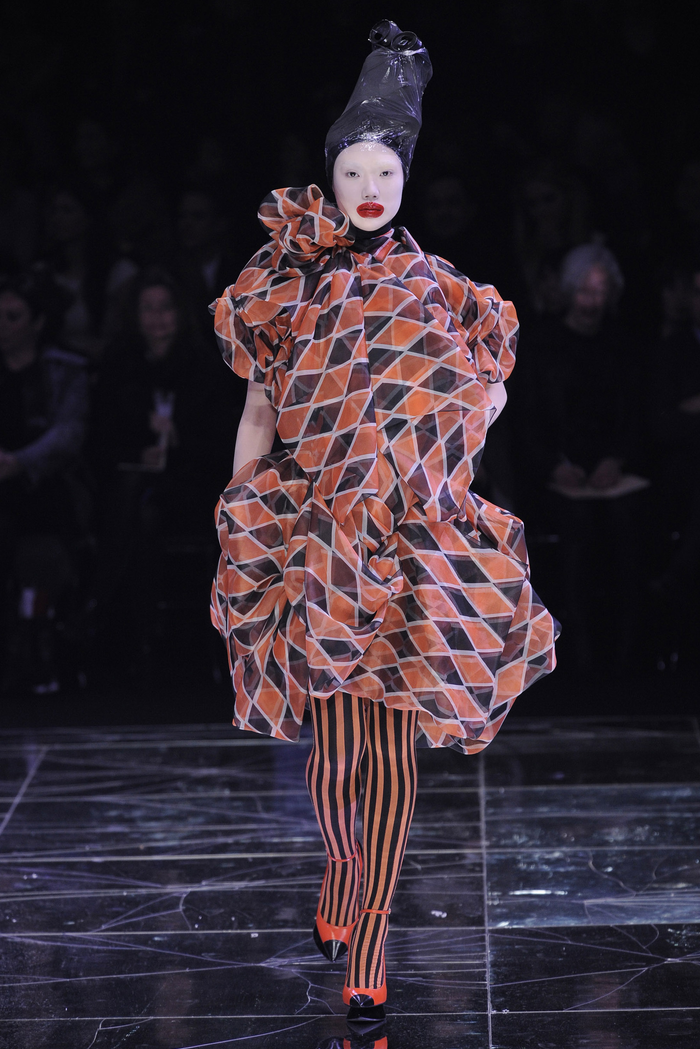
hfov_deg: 7.0
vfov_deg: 10.5
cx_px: 349
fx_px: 5716
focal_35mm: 196
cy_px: 526
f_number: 4
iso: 1600
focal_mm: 195
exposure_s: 1/320
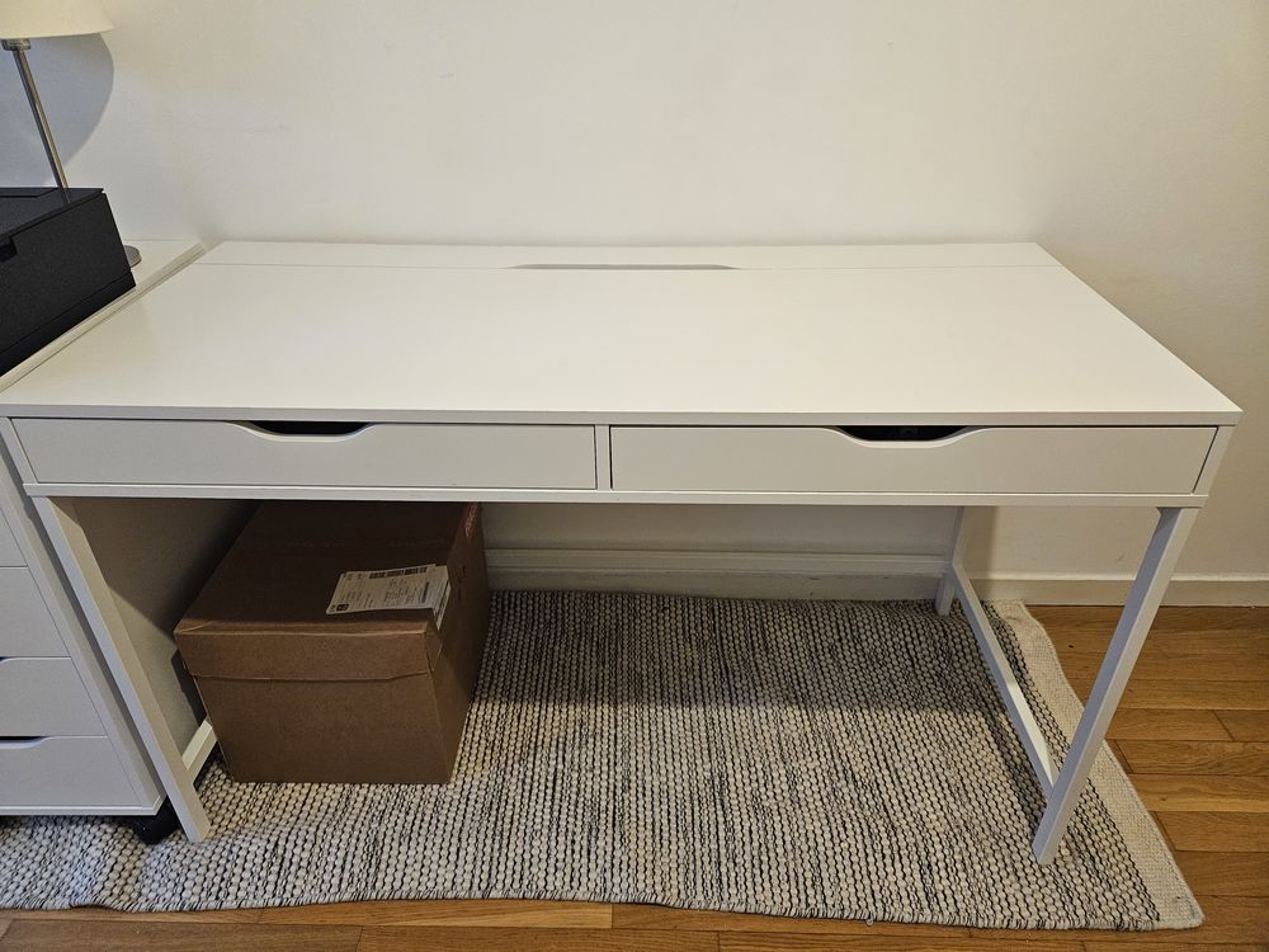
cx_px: 634
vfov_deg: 58.9
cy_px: 476
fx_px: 843
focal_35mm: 23
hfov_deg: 73.9
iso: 640
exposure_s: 1/200
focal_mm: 5.4
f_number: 1.8
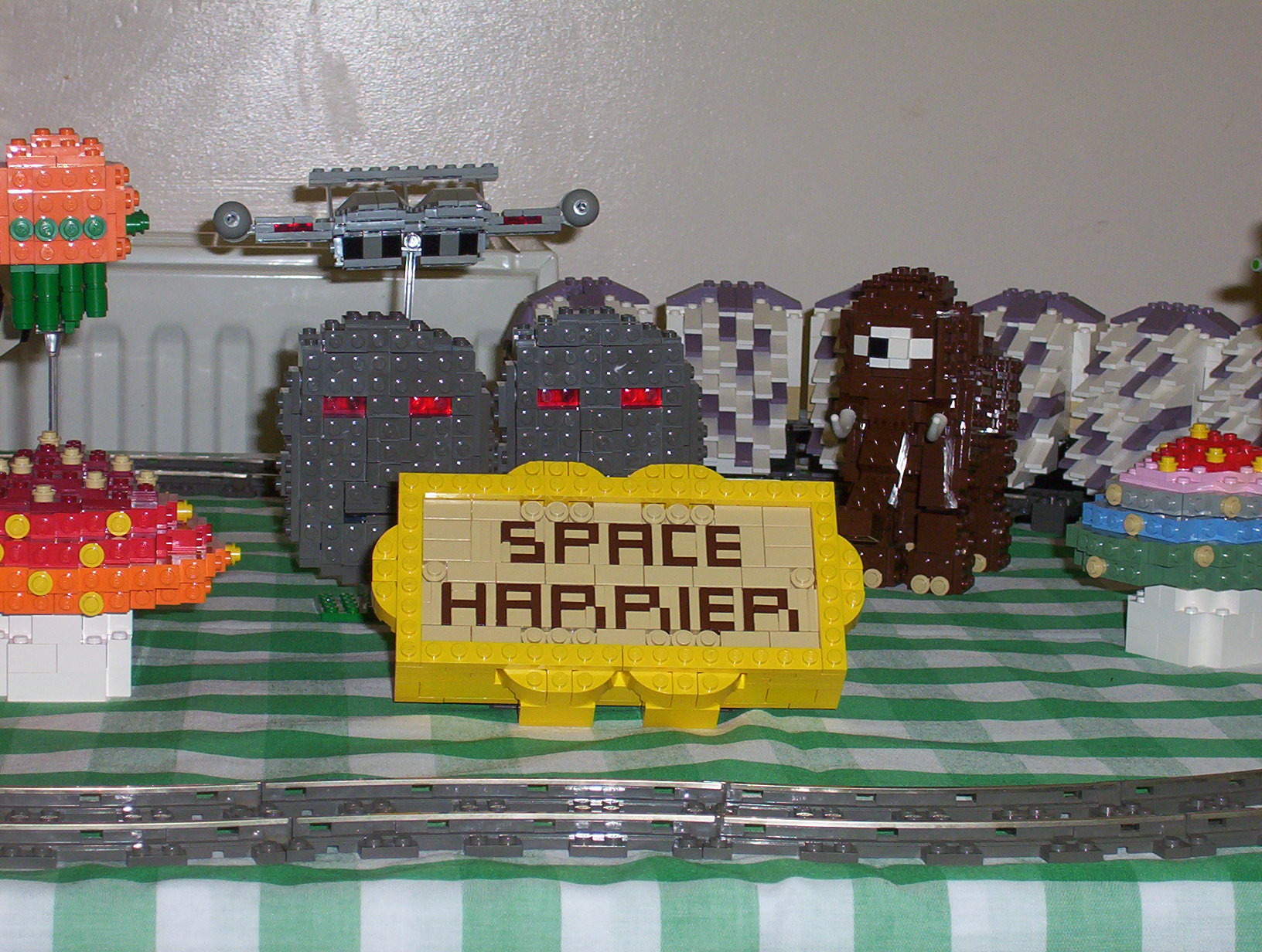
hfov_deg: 19.6
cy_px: 476
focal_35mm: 100
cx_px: 631
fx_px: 3654
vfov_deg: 14.9
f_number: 4.07
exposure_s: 1/108
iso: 140
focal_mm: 13.24
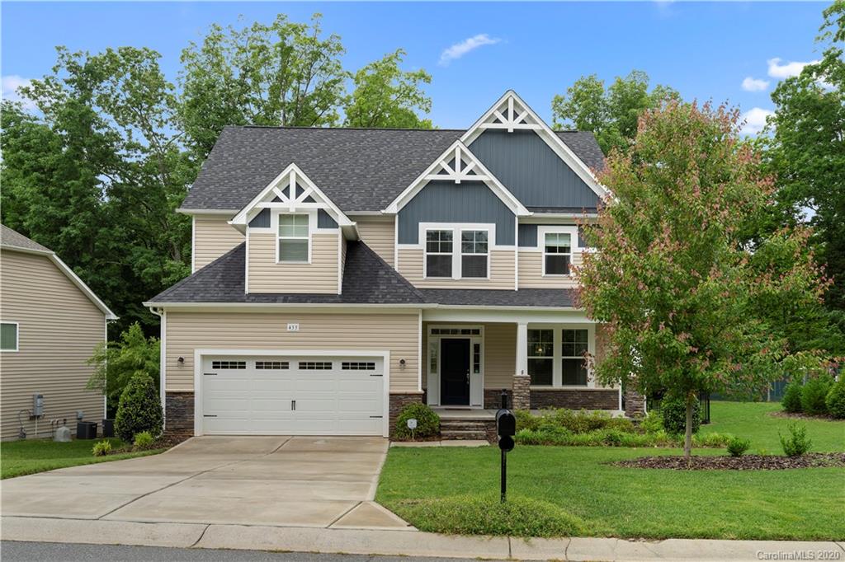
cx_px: 422
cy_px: 281
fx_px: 727
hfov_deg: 60.3
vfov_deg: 42.3
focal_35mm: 31
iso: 200
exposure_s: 1/30
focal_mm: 31
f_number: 11
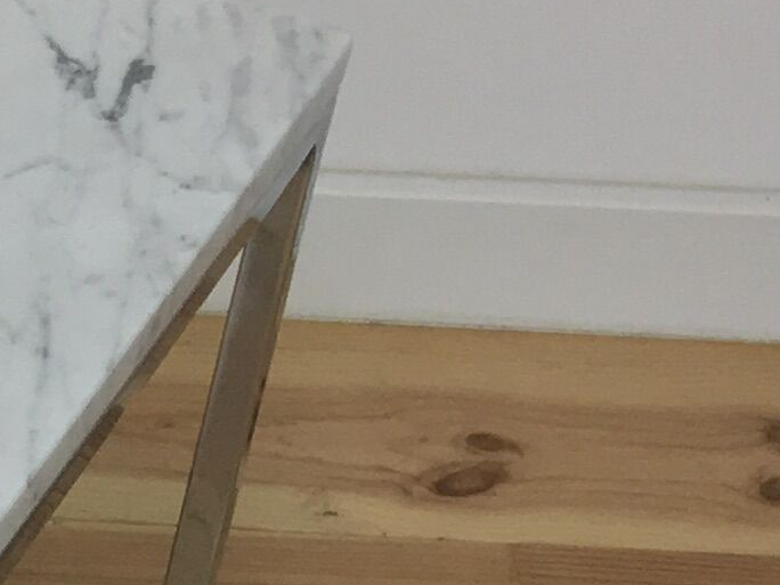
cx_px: -1232
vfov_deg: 8.4
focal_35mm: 171
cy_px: 980
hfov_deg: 9.8
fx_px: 3853
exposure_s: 1/33
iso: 32
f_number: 2.2
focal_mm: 4.15
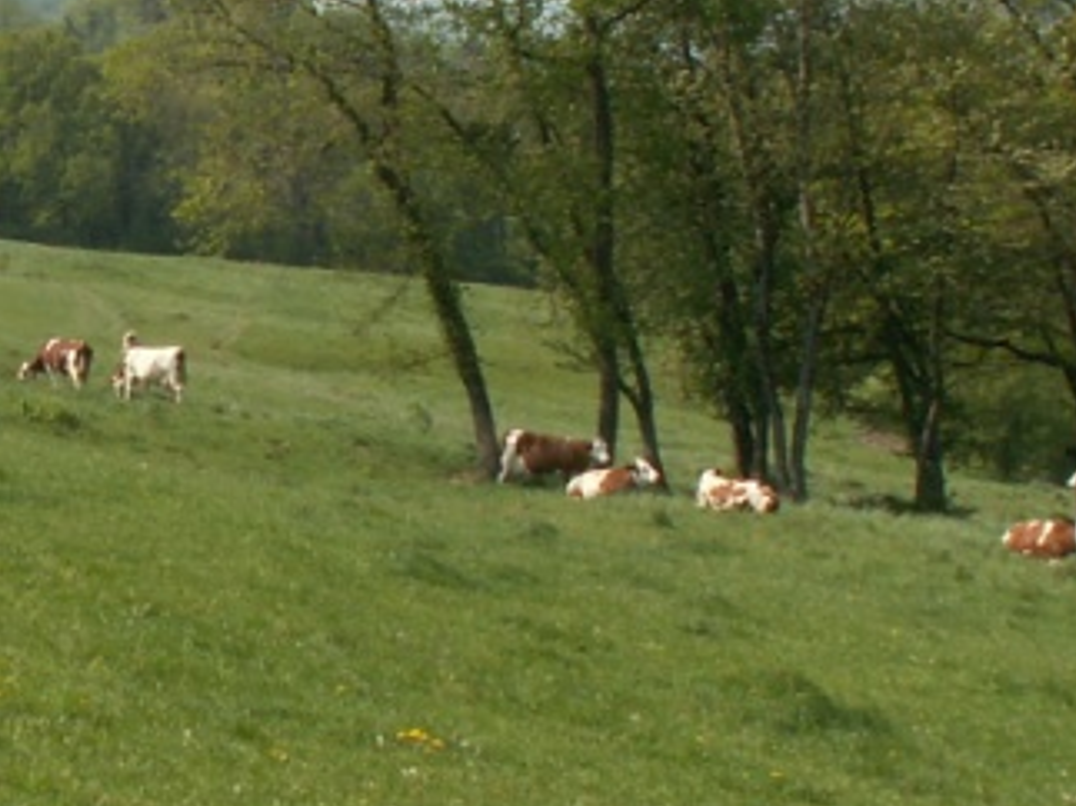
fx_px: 3449
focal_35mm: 111
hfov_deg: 17.3
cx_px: -3
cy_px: 283
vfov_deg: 13.3
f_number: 6.3
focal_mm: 5.86
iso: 50
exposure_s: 1/200
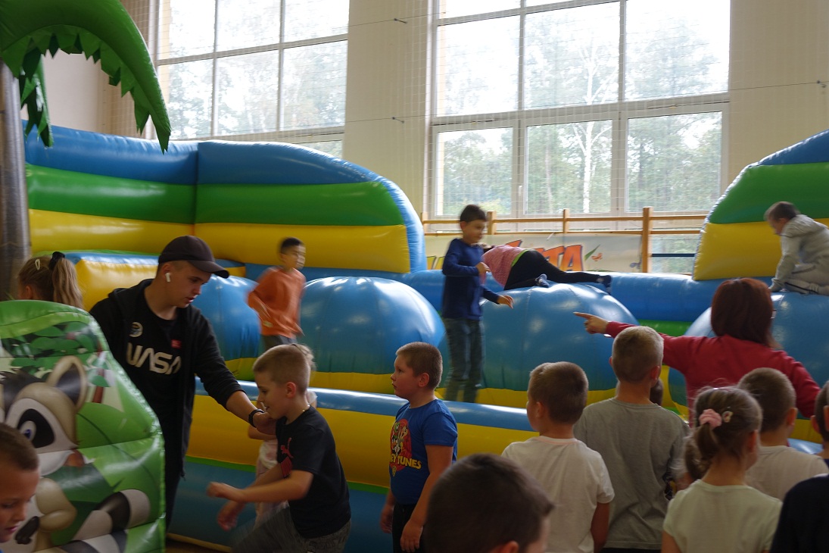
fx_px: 1013
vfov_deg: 30.5
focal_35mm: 44
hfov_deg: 44.5
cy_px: 276
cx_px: 414
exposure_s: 1/50
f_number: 2.8
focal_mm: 16.09
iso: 160
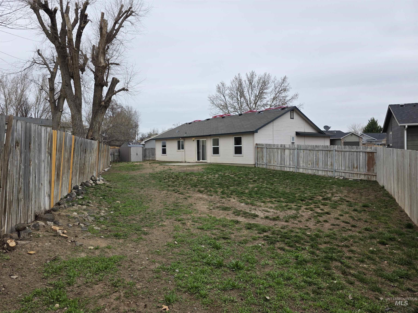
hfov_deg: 73.9
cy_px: 156
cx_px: 209
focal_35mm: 23
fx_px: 278
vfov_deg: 58.9
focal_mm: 6.3
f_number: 1.7
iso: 80
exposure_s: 1/1668
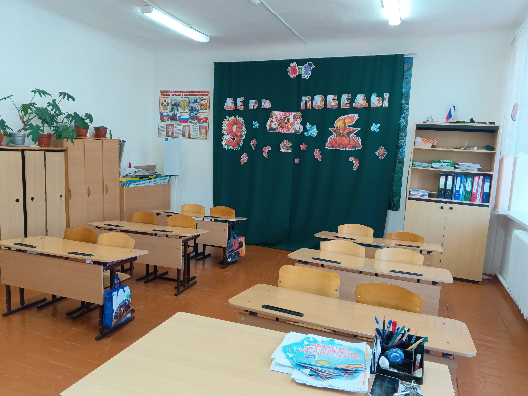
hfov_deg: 71.6
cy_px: 198
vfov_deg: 56.8
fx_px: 366
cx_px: 264
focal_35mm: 24
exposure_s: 1/33.3
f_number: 1.6
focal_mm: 4.09
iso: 276
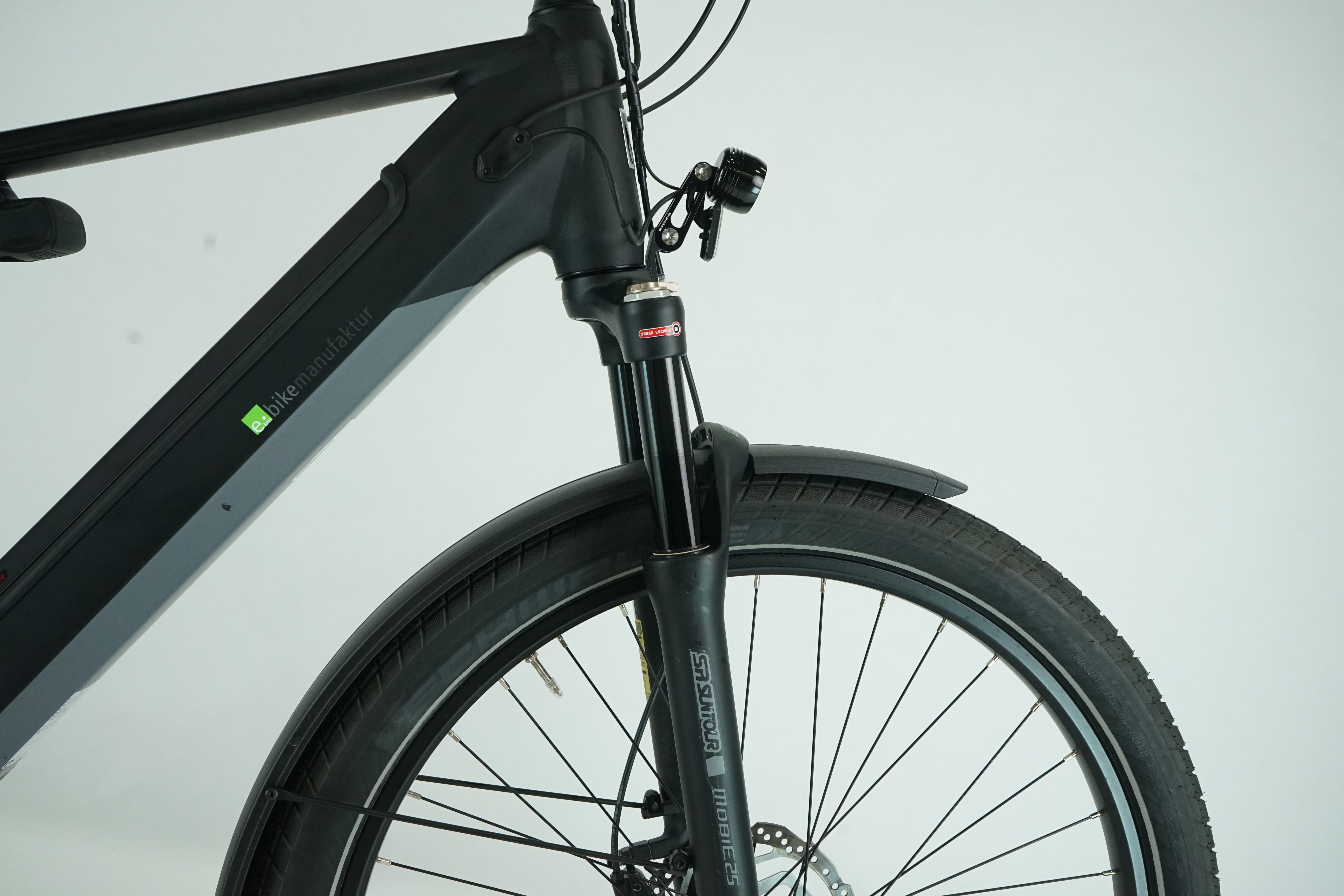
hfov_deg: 58.7
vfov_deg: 41.1
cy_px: 448
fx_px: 1195
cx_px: 672
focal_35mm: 32
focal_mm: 32
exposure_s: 1/200
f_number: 8
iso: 2500
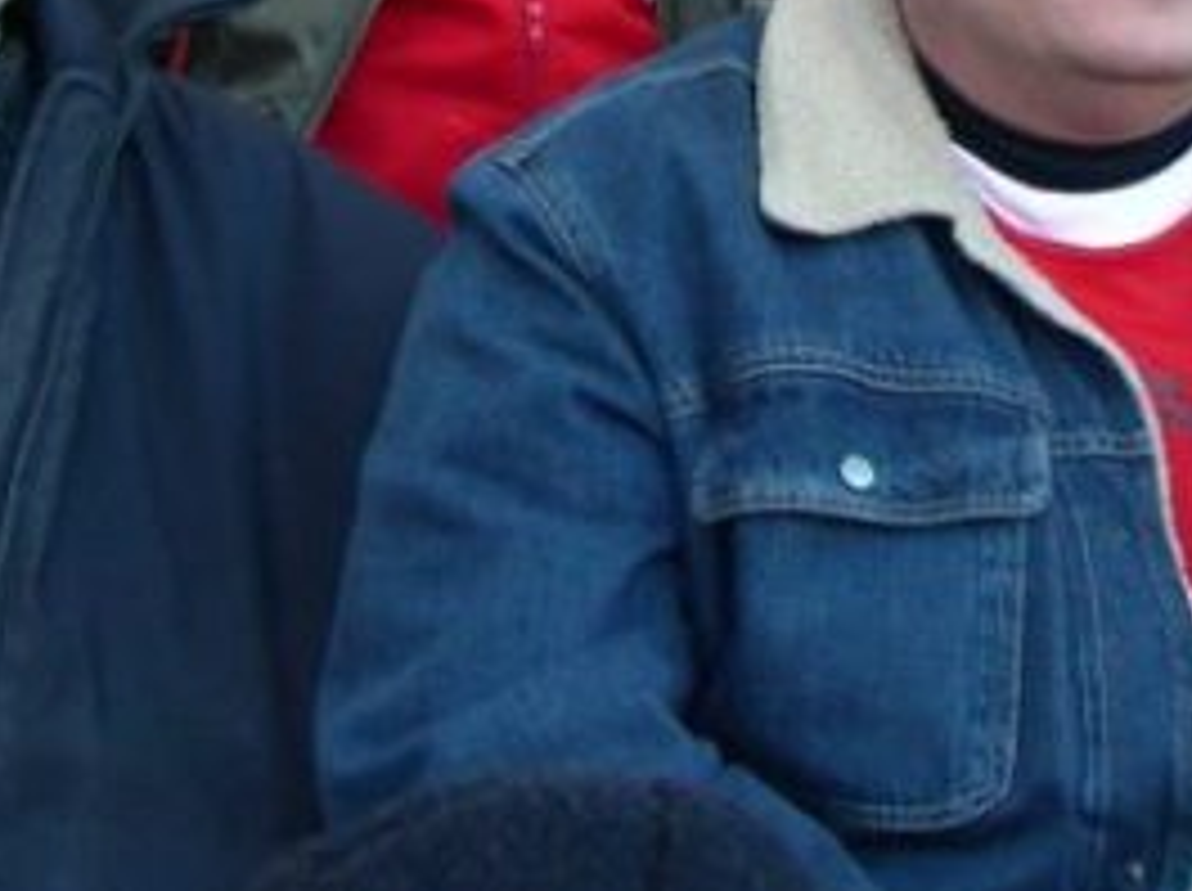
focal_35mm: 114
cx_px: 825
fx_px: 3920
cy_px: -439
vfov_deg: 12.3
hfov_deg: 17.2
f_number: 3.5
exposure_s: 1/64.3
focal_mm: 6.3
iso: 50
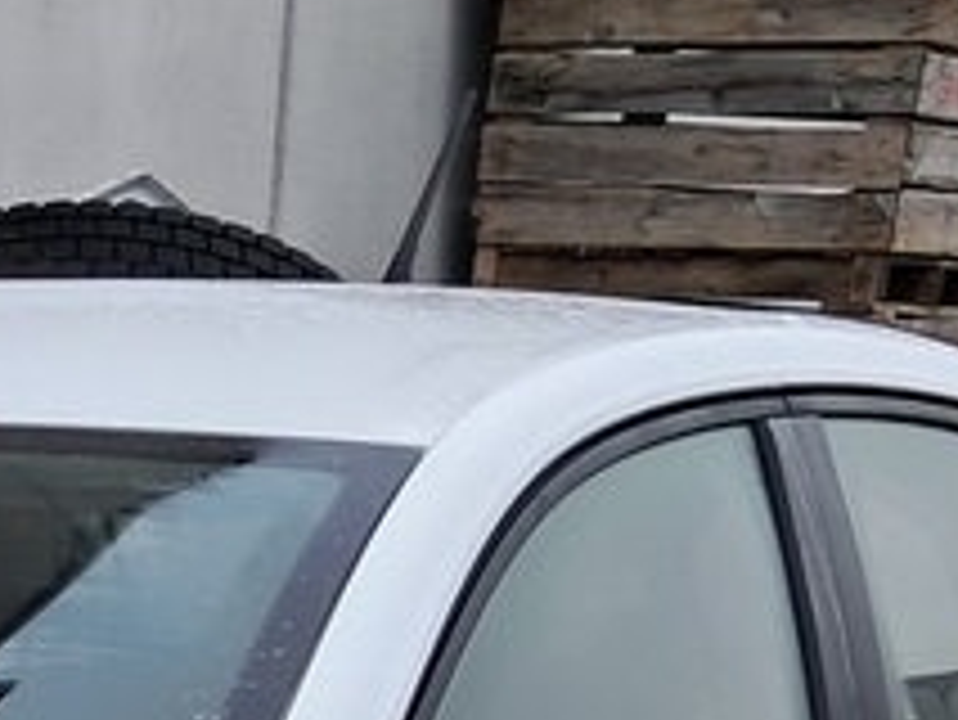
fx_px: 4486
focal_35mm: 162
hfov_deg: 10.9
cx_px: -1070
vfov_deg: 8.3
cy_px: 1836
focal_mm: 4
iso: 50
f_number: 1.8
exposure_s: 1/100
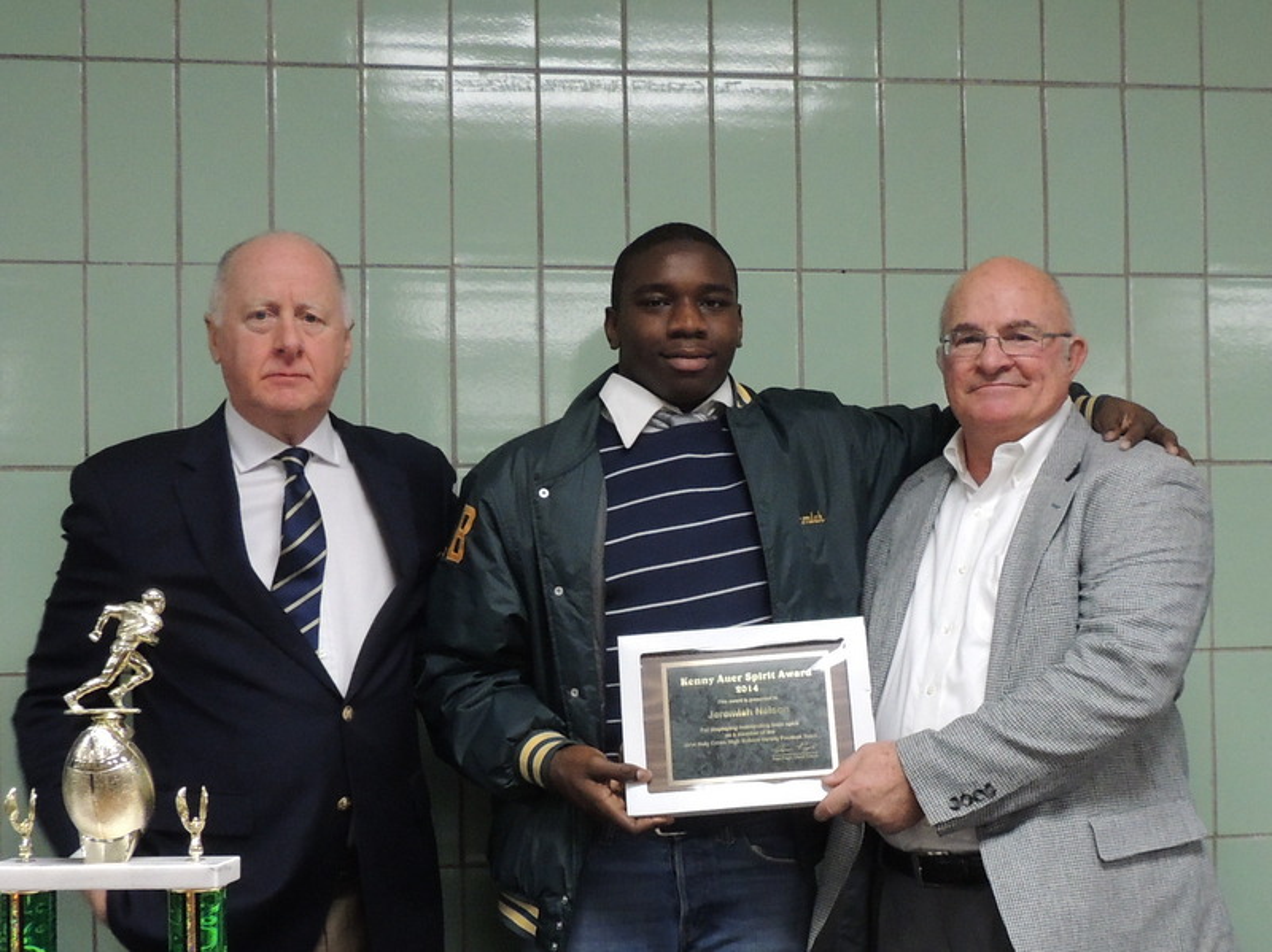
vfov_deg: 56.8
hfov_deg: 71.6
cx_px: 636
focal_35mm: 24
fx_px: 881
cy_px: 476
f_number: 3
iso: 400
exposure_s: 1/15
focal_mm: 4.3
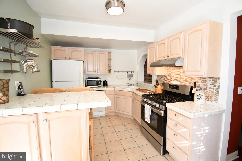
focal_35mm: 15
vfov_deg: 77.3
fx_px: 101
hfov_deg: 100.4
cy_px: 80
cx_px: 121
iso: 5000
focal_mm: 10
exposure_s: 1/250
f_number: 4.5
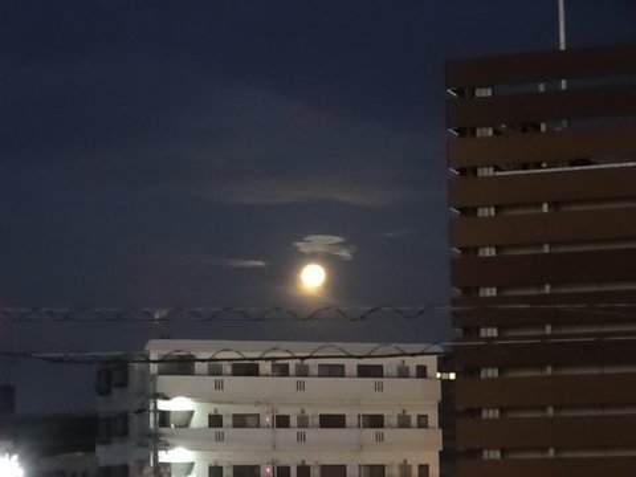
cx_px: 318
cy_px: 238
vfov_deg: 13.2
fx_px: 2058
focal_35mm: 112
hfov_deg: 17.6
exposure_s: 1/8
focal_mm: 19.1
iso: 4000
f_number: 5.6
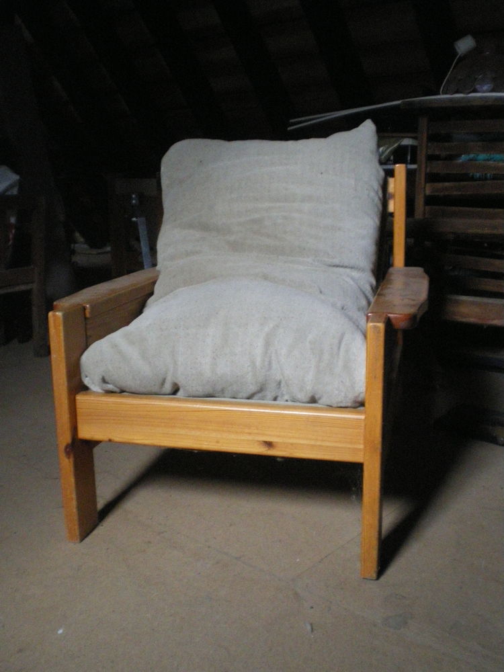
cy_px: 336
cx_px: 252
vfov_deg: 51.4
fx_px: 699
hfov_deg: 39.7
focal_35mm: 36
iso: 800
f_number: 3.1
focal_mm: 6.3
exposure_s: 1/30
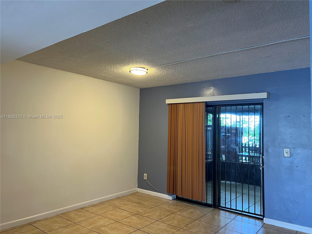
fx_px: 234
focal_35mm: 26
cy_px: 117
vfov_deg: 53.1
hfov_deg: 67.3
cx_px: 156
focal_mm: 5.7
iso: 125
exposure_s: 1/60
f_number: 1.5
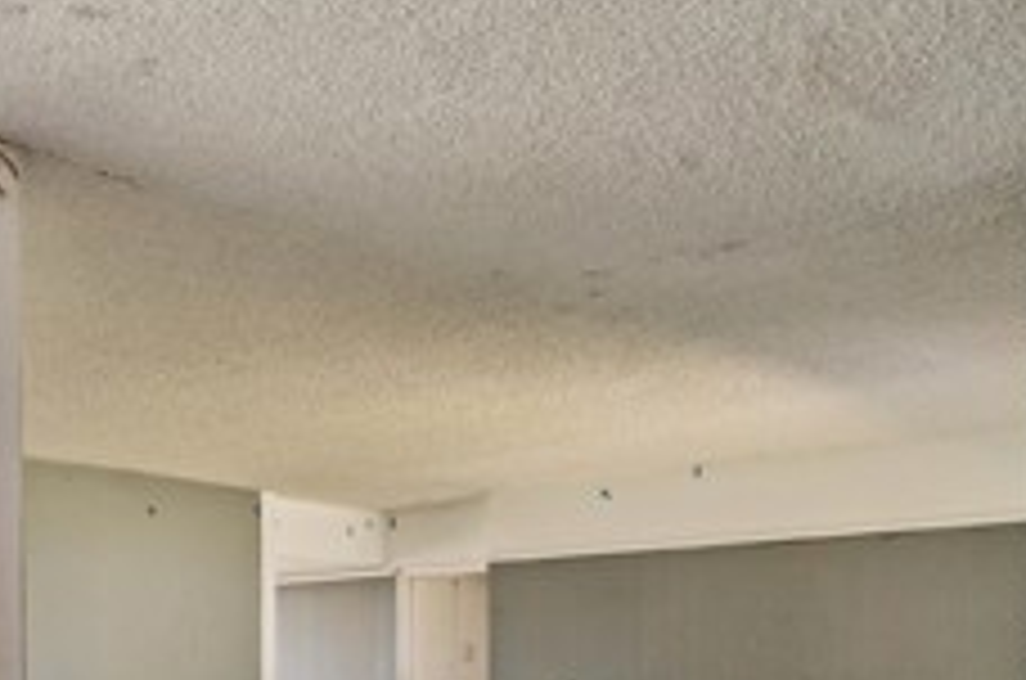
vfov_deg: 26.8
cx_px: -108
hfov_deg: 35.6
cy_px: 685
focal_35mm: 47
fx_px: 1344
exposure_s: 1/2.5
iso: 100
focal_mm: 16.8
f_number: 13
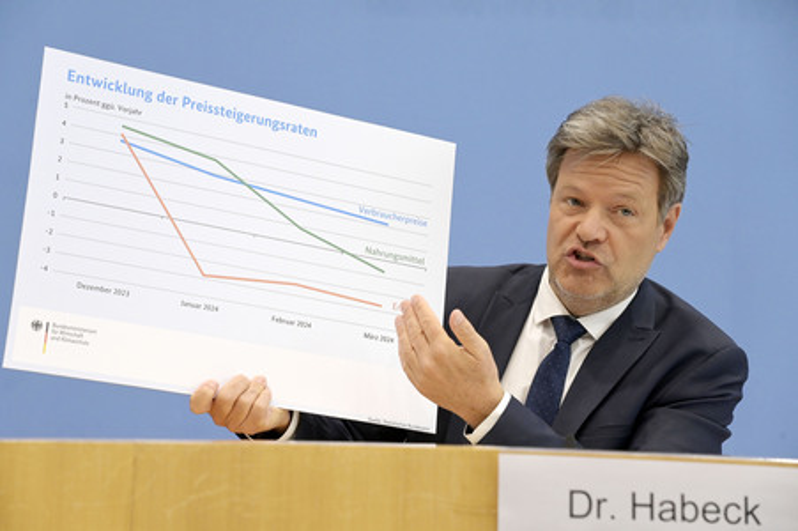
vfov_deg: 15.9
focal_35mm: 86
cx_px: 399
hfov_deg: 23.7
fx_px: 1905
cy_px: 266
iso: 4000
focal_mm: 86
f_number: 5.6
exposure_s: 1/500
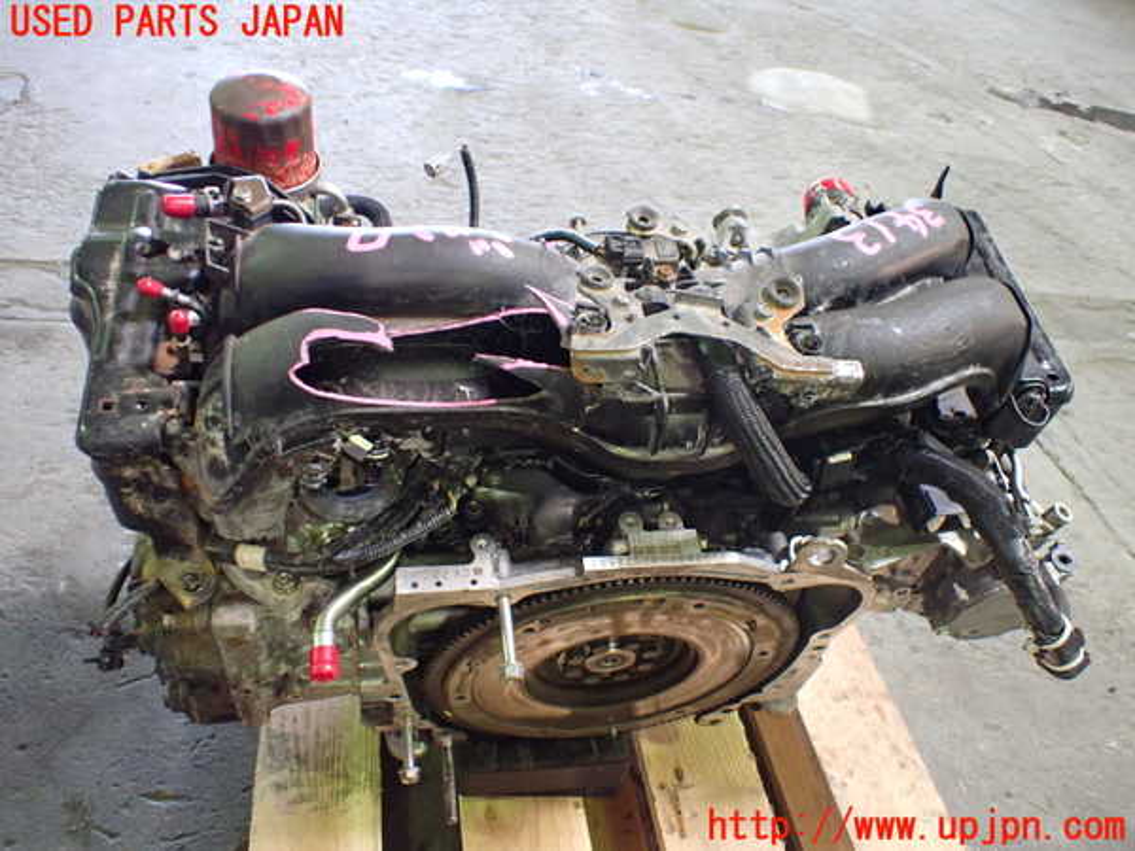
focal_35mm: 30
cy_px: 426
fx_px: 984
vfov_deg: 46.8
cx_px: 568
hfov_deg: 60.0
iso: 800
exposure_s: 1/50
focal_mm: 5.4
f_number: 2.3
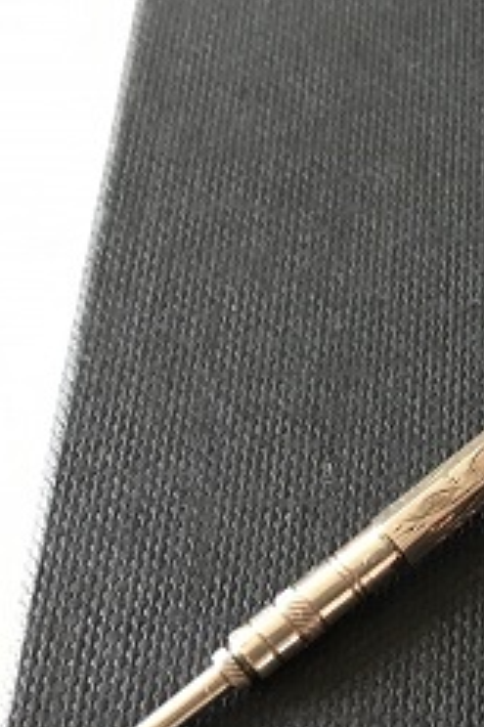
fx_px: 1191
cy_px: 457
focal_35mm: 59
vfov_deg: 33.8
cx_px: 660
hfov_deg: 20.6
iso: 200
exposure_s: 1/25
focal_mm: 4.15
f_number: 2.2
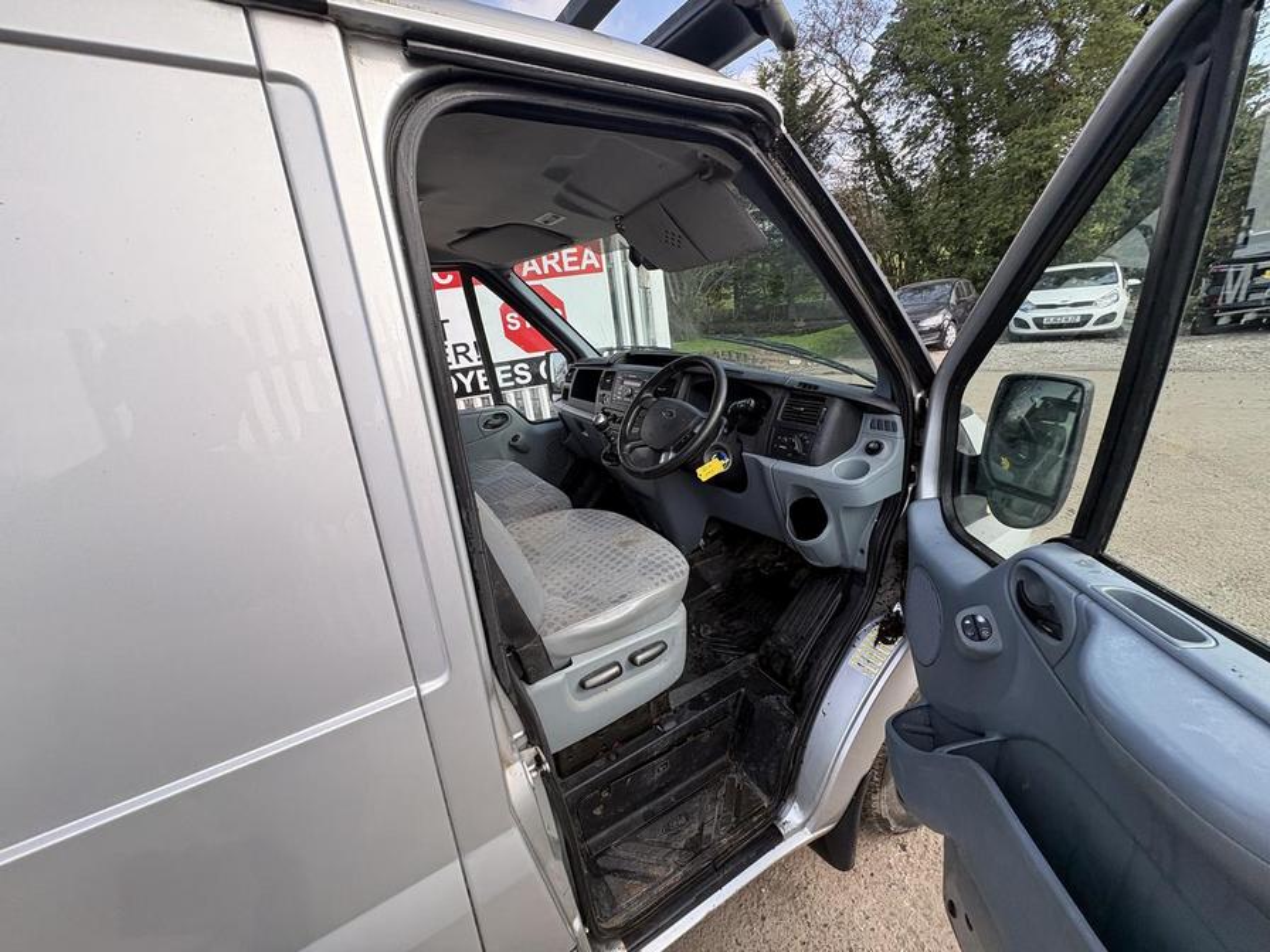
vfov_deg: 85.7
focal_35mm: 14
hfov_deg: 102.1
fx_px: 514
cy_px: 476
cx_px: 635
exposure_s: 1/211
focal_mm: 2.22
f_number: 2.2
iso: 40
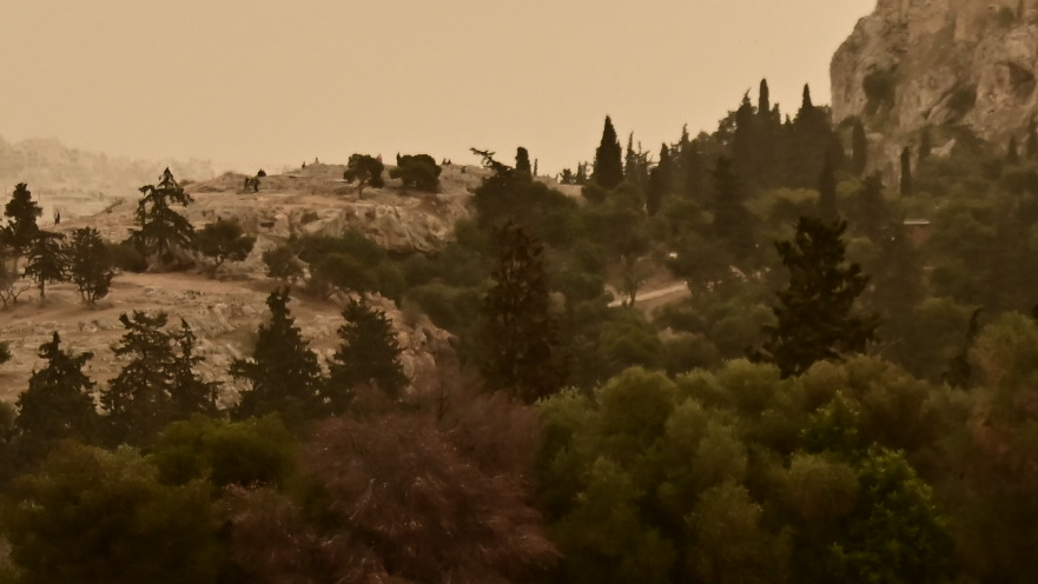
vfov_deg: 9.6
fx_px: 3469
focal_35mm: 126
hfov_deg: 16.8
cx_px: 893
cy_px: 398
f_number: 4
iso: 400
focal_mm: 31
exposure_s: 1/1000
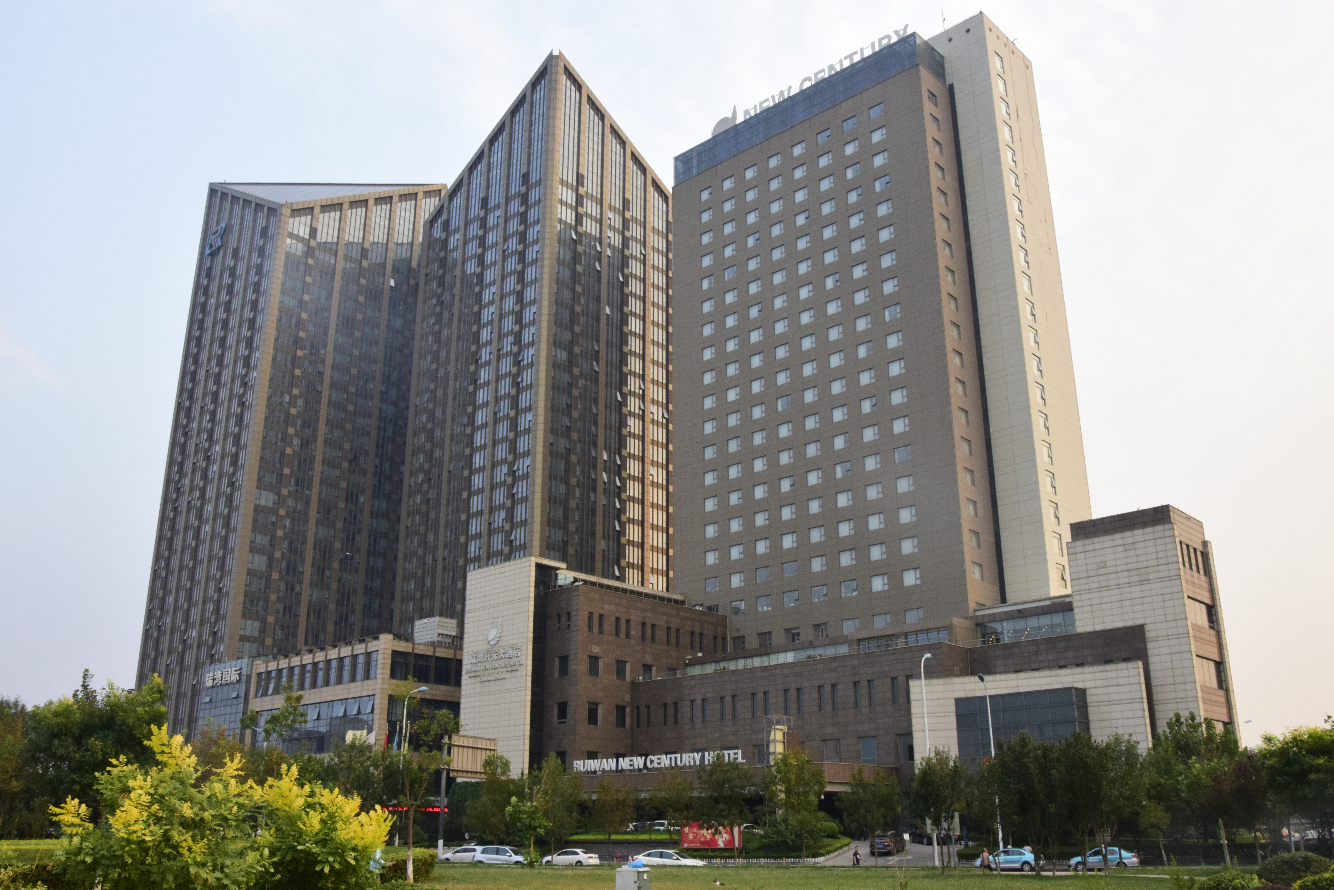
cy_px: 445
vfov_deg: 41.7
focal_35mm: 32
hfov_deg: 59.5
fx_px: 1167
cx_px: 667
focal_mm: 21
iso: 1600
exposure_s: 1/125
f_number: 14
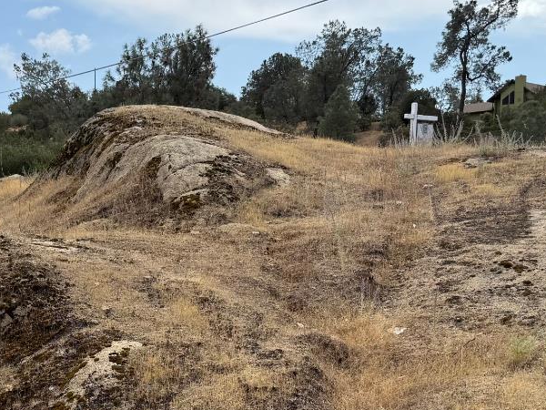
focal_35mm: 60
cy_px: 322
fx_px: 946
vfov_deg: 24.1
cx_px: 149
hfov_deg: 31.7
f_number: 1.78
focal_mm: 6.76
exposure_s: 1/5319
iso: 80
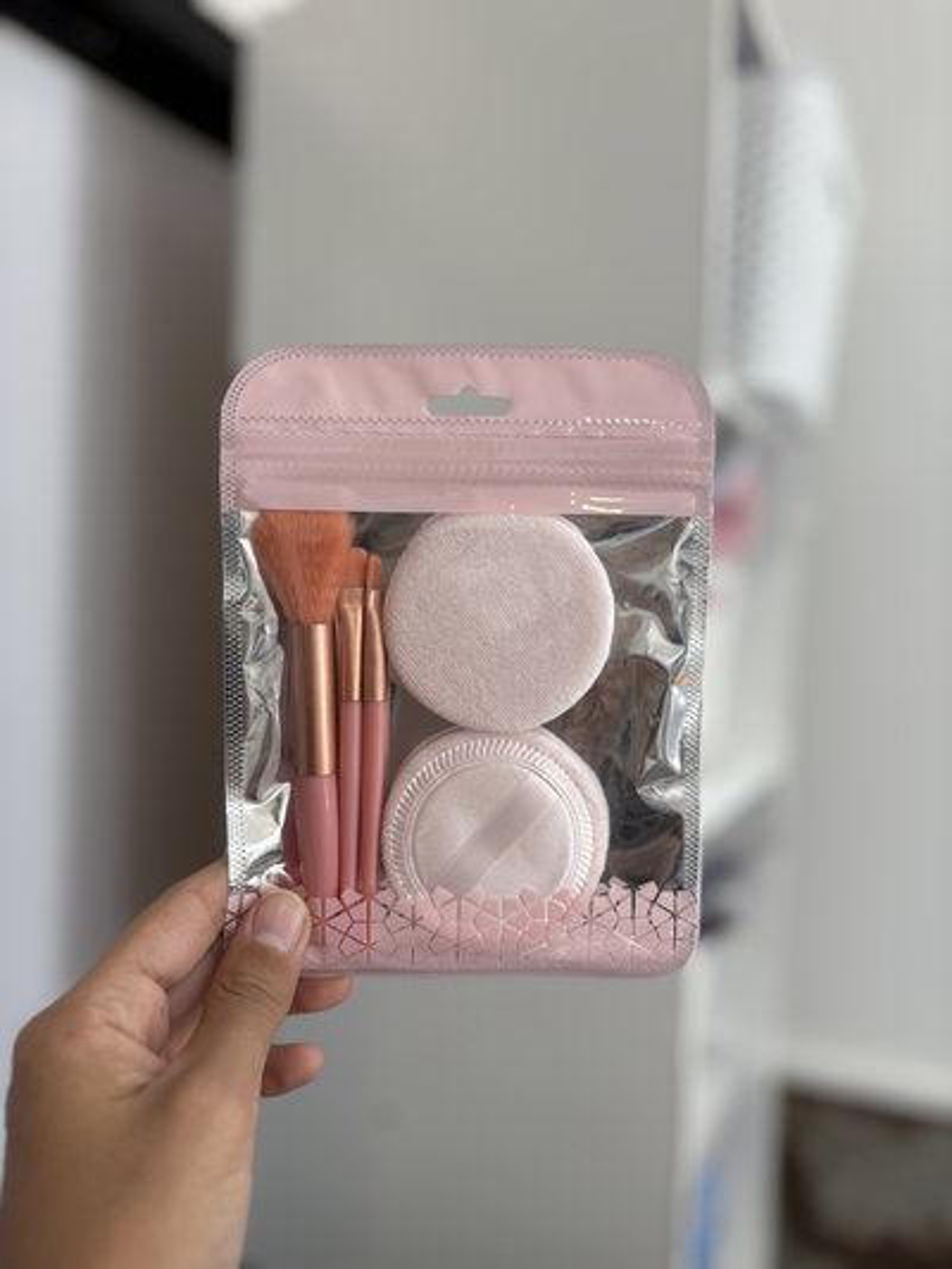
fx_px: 953
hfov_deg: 53.1
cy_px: 634
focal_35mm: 26
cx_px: 476
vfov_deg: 67.3
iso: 64
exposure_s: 1/100
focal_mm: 5.96
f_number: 1.6
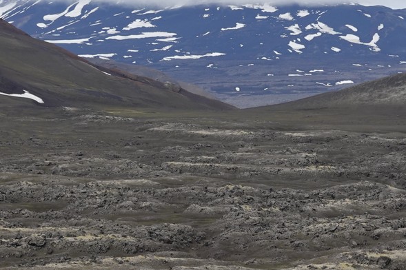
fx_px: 1882
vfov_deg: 8.2
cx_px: 210
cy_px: 214
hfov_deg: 12.3
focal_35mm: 167
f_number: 4.5
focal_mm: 23.39
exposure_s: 1/1000
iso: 250
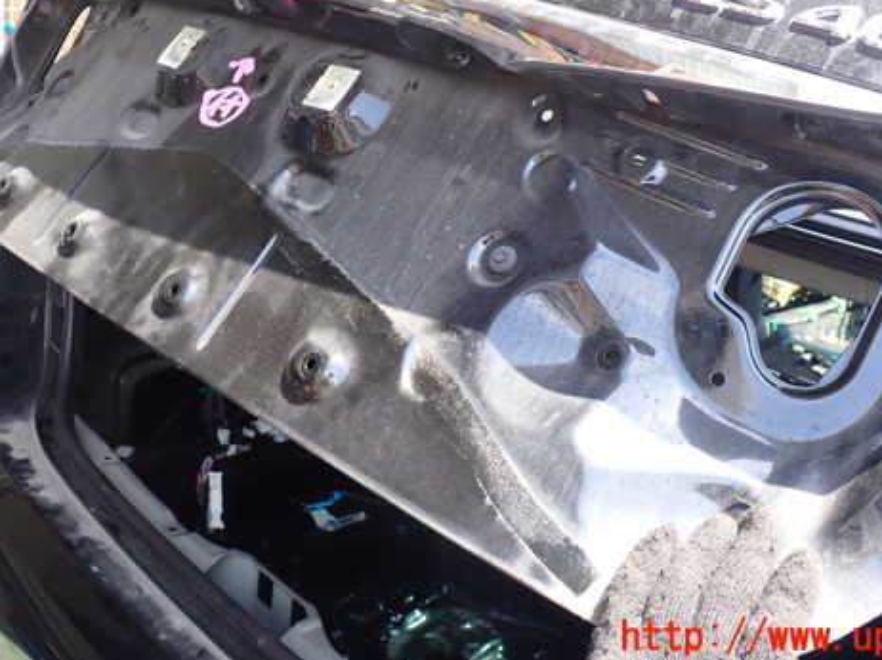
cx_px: 479
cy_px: 233
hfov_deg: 47.8
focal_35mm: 39
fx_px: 993
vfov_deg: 36.5
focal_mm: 5.4
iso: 100
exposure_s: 1/60
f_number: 3.2
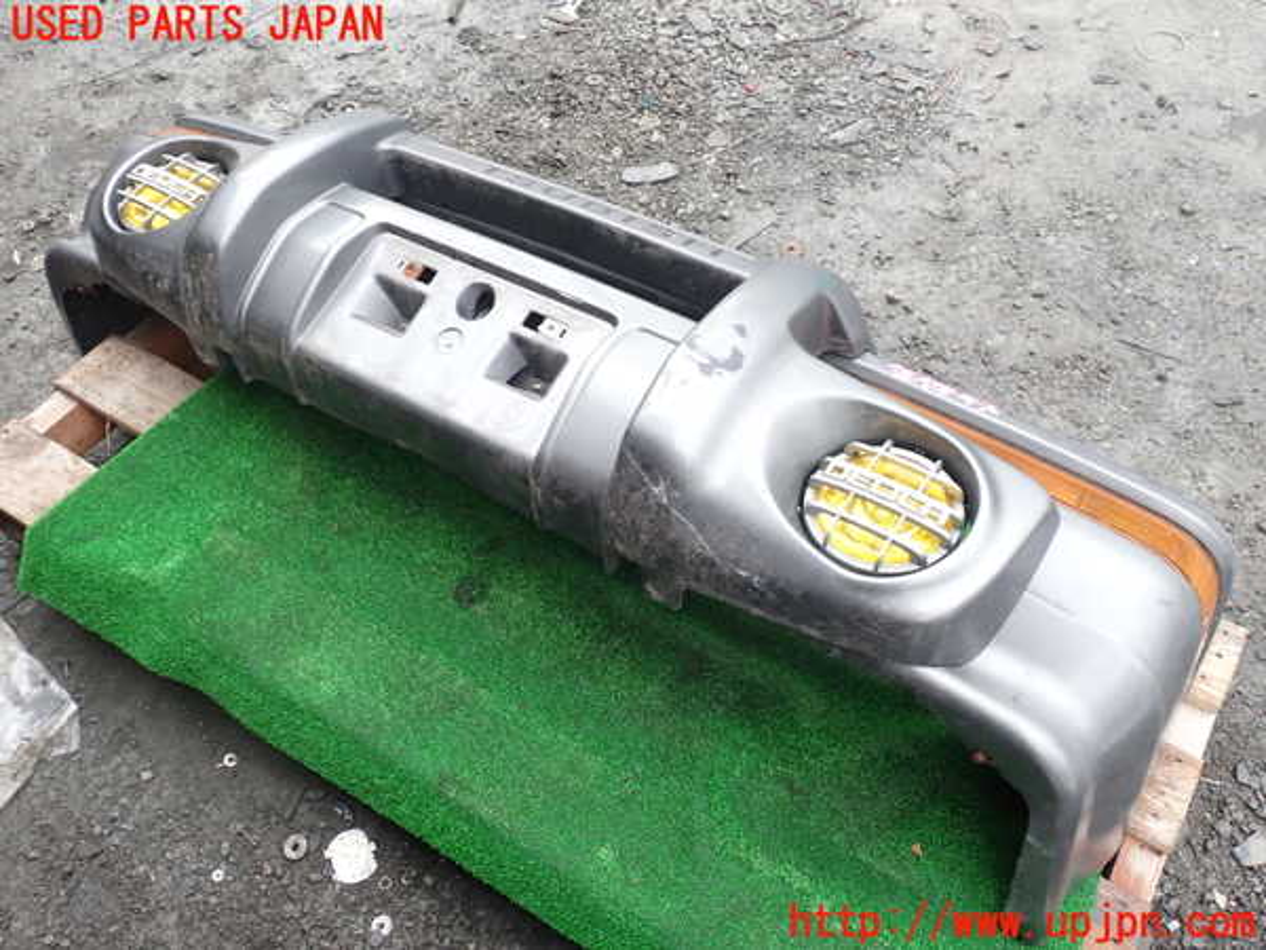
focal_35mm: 30
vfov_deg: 46.8
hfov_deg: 60.0
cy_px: 475
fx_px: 1097
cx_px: 633
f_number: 3.2
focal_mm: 5.4
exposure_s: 1/60
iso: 100
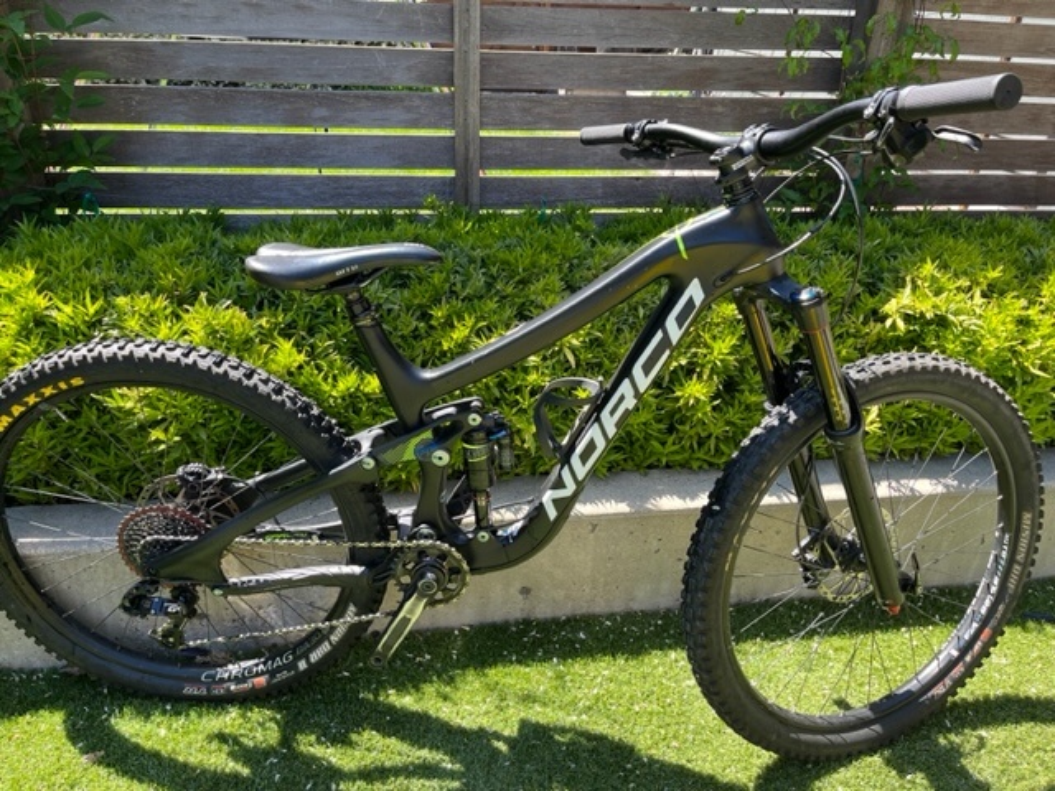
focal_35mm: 26
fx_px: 792
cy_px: 396
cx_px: 528
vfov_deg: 53.1
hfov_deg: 67.3
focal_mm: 5.1
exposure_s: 1/319
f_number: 1.6
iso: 50
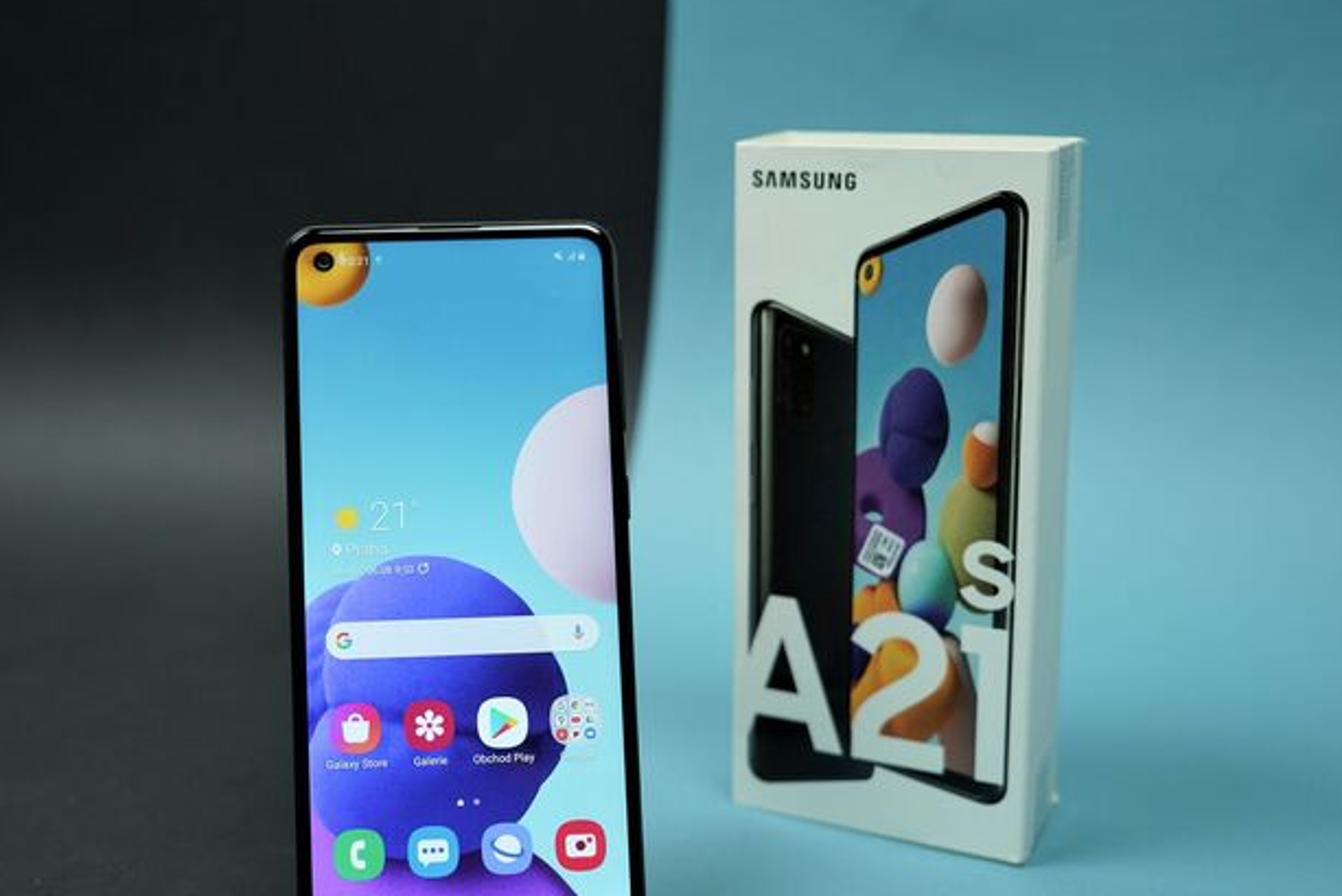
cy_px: 572
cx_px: 582
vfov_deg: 25.0
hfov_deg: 36.8
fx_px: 2013
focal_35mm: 54
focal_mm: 40
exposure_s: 1/80
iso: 200
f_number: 4
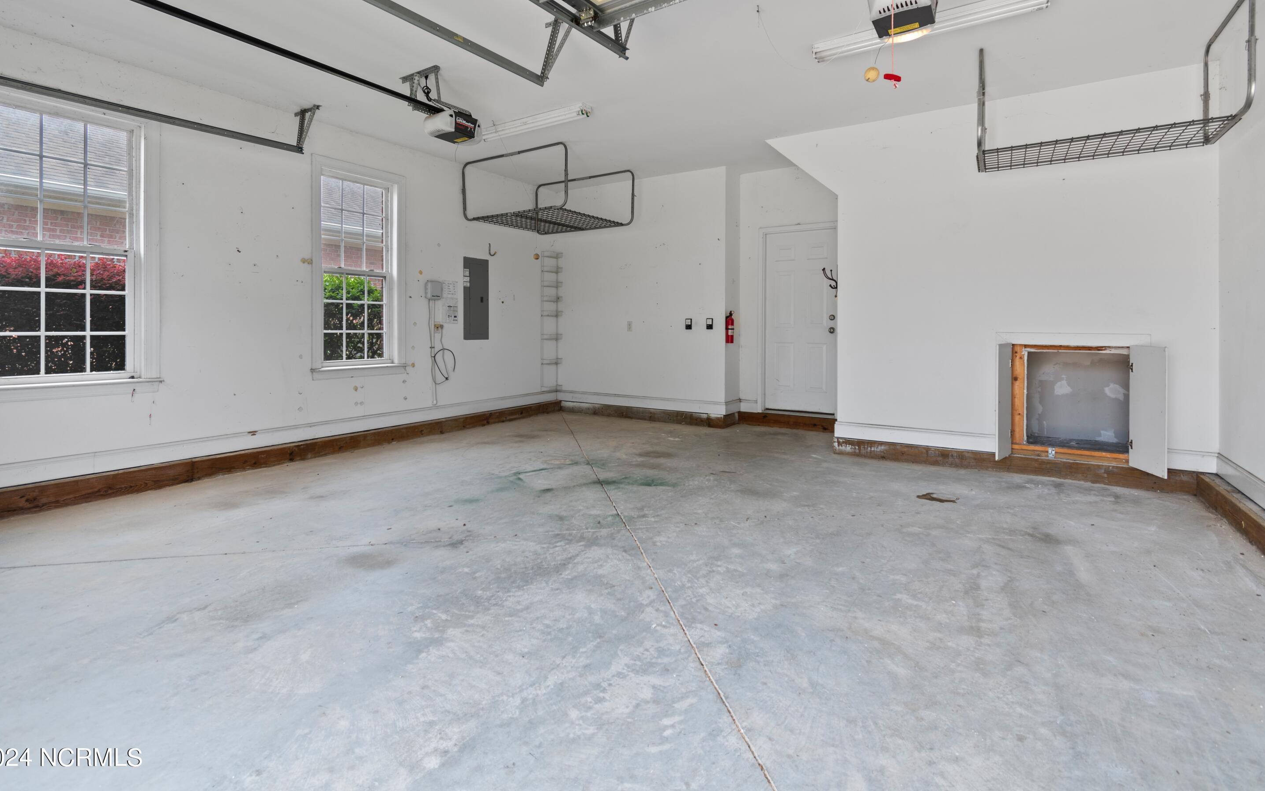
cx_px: 619
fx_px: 552
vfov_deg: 71.1
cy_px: 357
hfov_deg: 97.8
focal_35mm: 16
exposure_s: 1/30
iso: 100
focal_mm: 10
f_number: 4.5
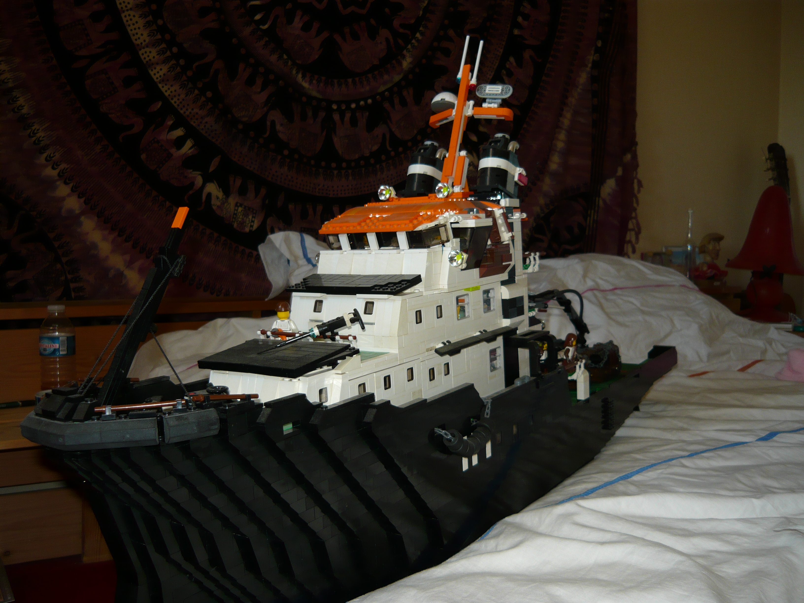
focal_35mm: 33
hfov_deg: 55.4
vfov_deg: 42.9
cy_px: 302
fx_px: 766
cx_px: 402
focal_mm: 5.5
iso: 100
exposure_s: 1/30
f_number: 2.8
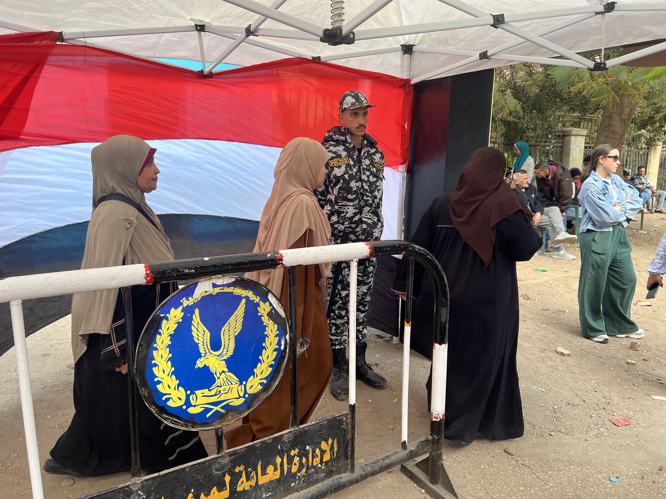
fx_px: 500
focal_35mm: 26
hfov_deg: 67.3
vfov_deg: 53.1
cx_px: 333
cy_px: 250
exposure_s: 1/336
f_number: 1.5
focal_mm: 5.7
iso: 50
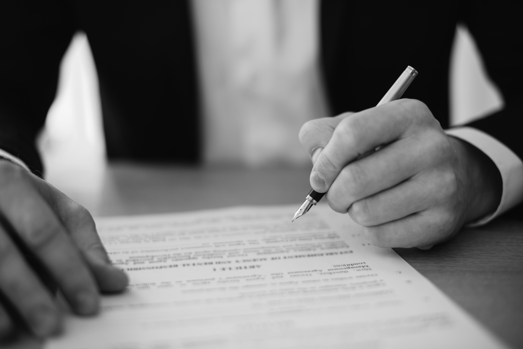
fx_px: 727
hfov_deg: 39.6
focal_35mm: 50
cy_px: 174
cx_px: 262
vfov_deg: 27.0
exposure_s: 1/100
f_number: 2
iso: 250
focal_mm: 50
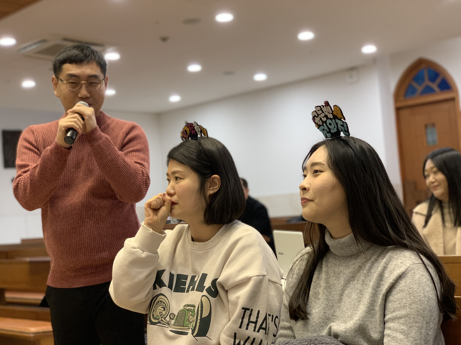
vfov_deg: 28.0
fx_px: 693
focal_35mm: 52
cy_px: 172
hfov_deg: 36.8
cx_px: 230
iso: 200
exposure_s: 1/60
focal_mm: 6
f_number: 2.4
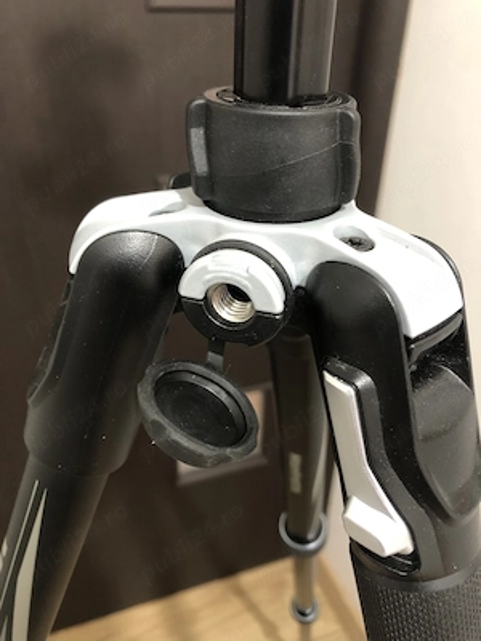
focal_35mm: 28
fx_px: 519
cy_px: 320
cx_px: 240
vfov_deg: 63.4
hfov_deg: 49.7
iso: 100
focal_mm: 3.99
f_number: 1.8
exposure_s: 1/9
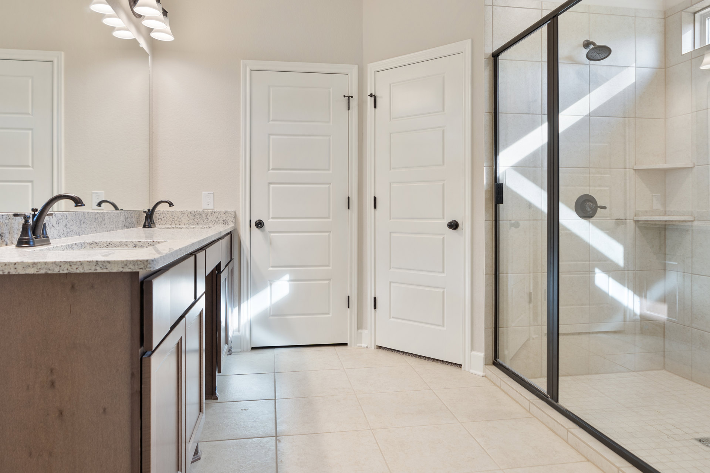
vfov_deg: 53.1
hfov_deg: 73.7
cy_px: 236
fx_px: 473
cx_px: 355
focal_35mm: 24
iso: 200
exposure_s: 1/30
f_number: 2.8
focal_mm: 16
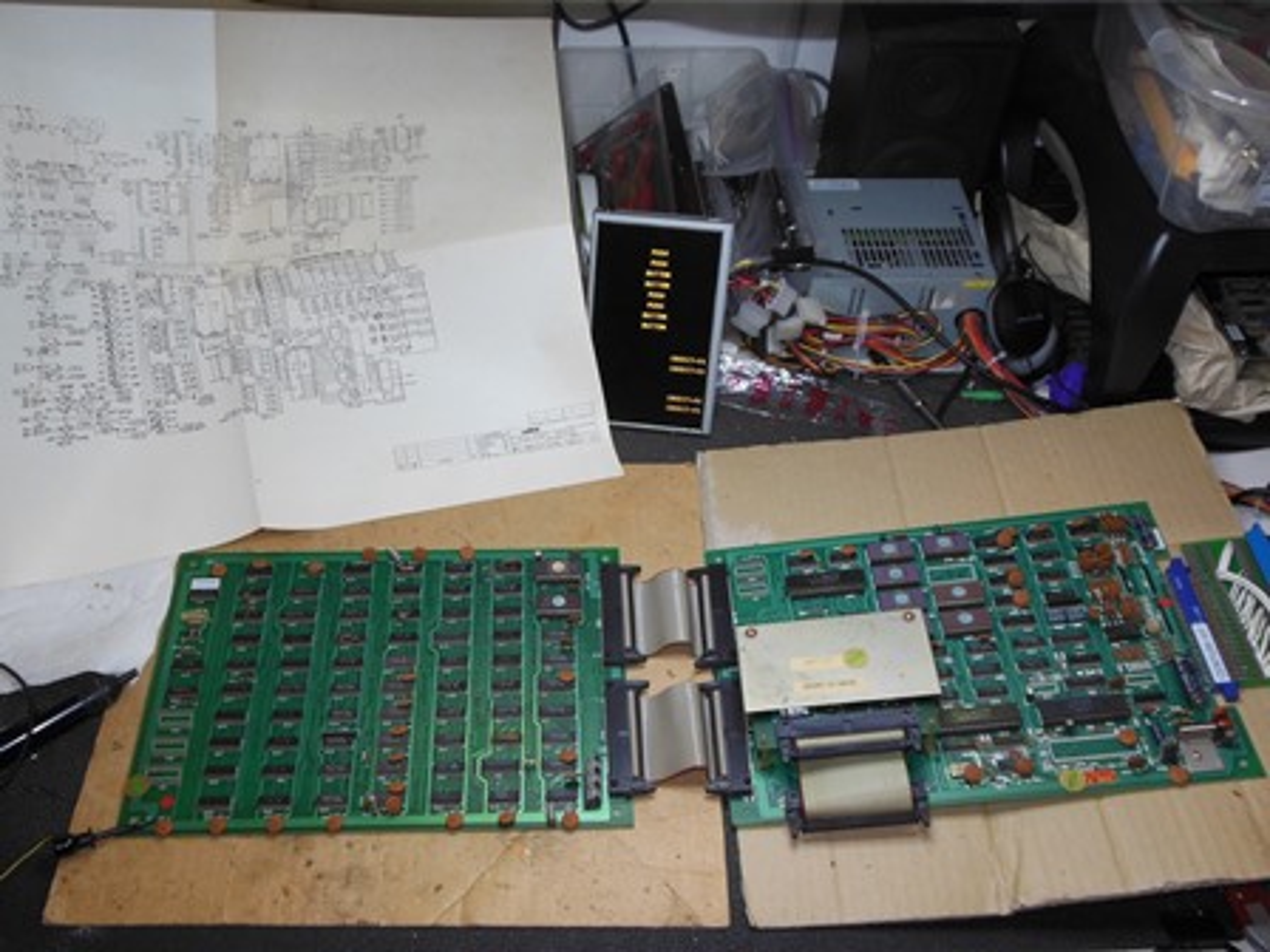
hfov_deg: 61.7
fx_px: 1064
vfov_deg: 48.2
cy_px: 476
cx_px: 635
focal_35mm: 29
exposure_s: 1/30
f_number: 3.3
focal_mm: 5.2
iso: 125
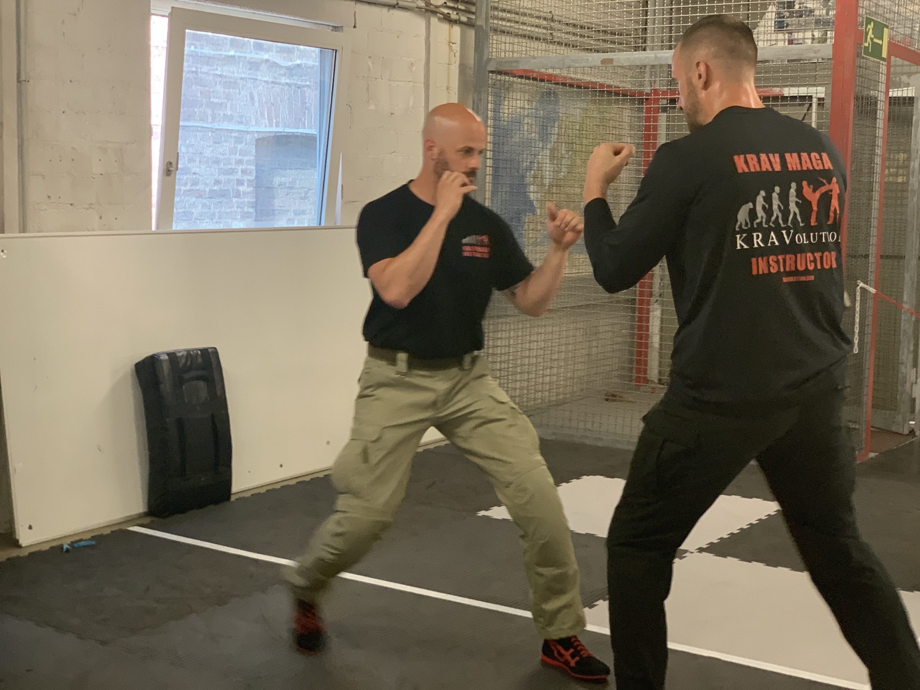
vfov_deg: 28.0
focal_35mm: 52
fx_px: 1382
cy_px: 345
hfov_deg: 36.8
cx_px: 460
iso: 160
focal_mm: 6
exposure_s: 1/50
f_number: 2.4
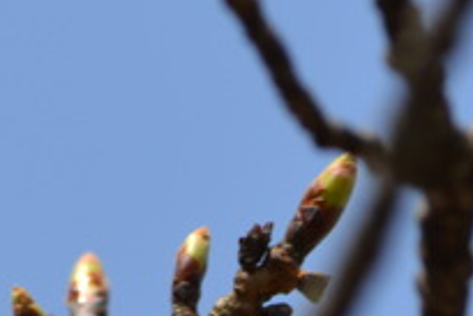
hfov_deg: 0.9
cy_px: 376
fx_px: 29543
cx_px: 182
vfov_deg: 0.6
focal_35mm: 2247
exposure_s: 1/250
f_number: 8
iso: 100
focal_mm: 300
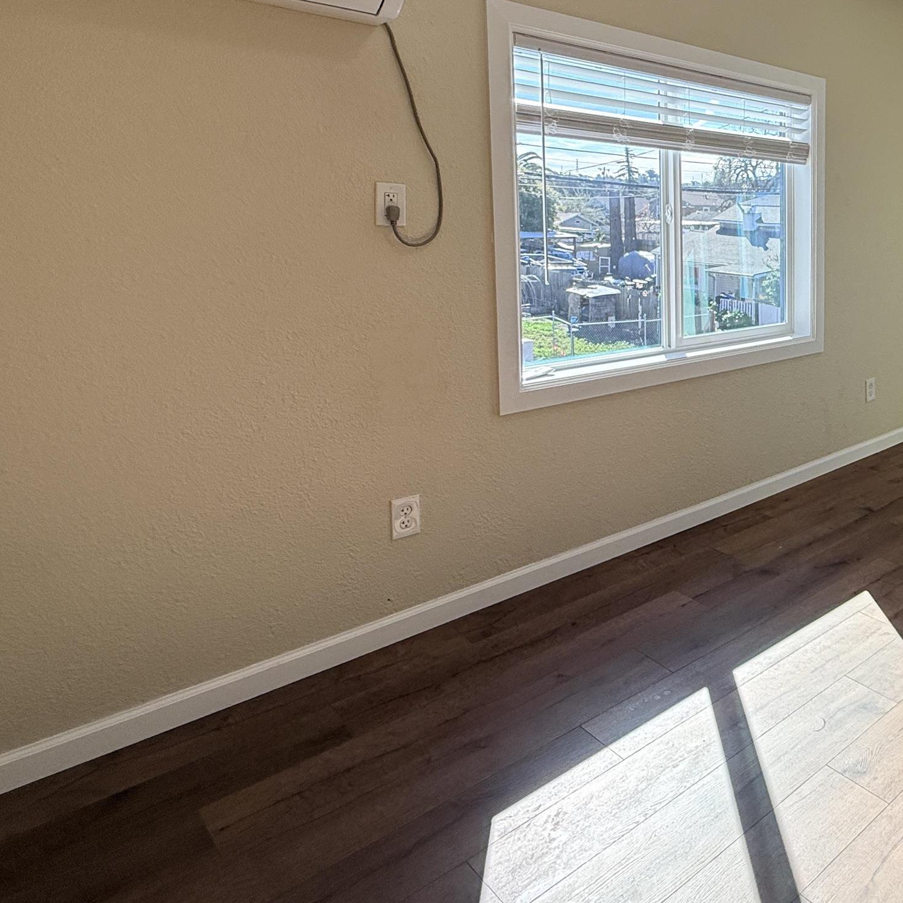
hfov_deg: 51.1
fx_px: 767
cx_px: 868
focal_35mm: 26
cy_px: 301
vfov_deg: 59.5
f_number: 2.2
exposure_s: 1/336
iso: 64
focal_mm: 2.22
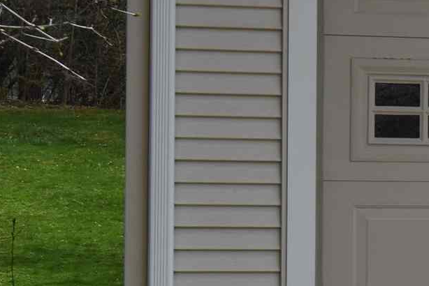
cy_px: 154
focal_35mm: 150
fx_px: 1788
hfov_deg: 12.5
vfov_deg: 9.2
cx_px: 779
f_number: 8
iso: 100
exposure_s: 1/250
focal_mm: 20
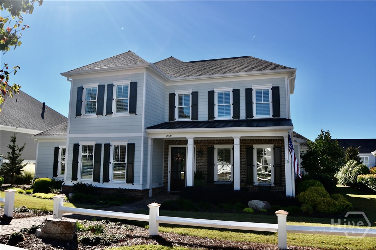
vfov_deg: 46.4
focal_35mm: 28
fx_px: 292
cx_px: 188
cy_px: 125
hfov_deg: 65.5
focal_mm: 19
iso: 110
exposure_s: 1/250
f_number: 8
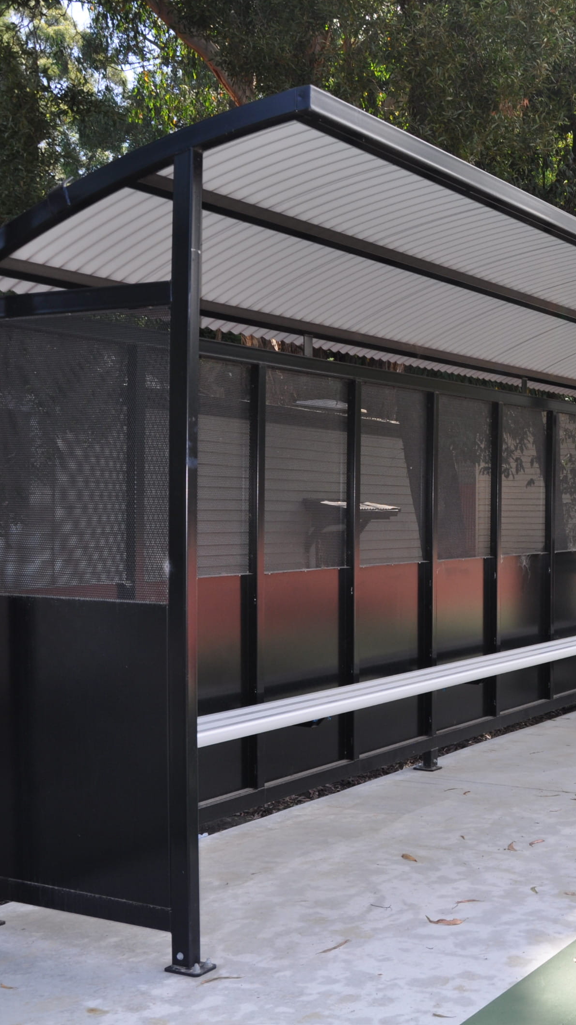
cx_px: 601
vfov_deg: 47.4
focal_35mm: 43
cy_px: 507
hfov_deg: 26.0
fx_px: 1168
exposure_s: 1/200
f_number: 5.6
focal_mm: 18
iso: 200
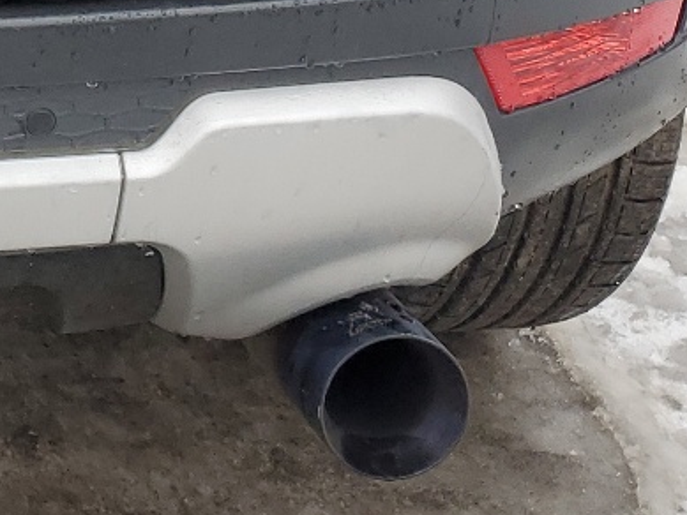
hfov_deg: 16.0
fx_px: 2124
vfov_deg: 12.4
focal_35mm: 107
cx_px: -494
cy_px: -464
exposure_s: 1/323
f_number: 1.5
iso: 50
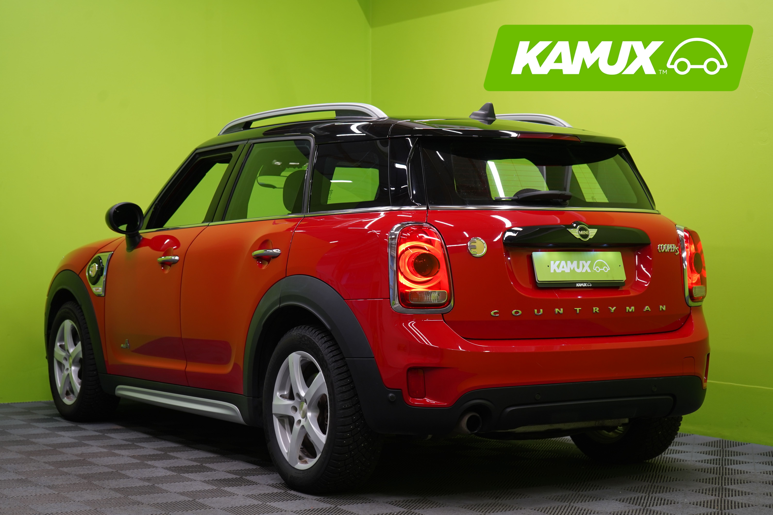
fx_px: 1417
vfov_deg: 20.6
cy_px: 258
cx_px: 386
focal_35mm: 66
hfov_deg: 30.5
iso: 400
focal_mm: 66
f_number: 5.6
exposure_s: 1/30
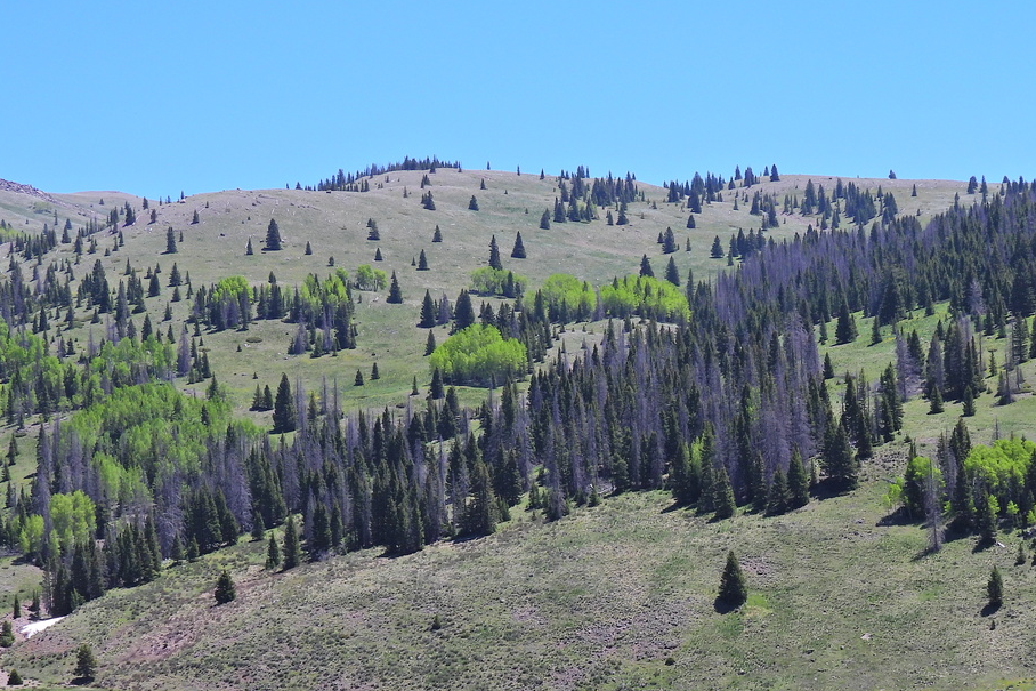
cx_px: 636
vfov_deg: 15.4
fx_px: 2532
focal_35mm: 88
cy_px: 540
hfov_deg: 23.1
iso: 100
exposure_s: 1/1000
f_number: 3.5
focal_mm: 10.7
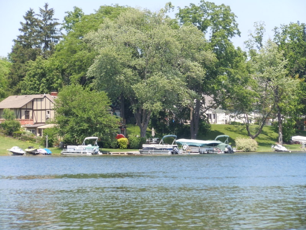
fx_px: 1467
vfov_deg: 8.9
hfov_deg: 11.9
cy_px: 115
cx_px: 153
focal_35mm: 166
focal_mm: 29.8
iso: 100
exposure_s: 1/200
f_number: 5.5
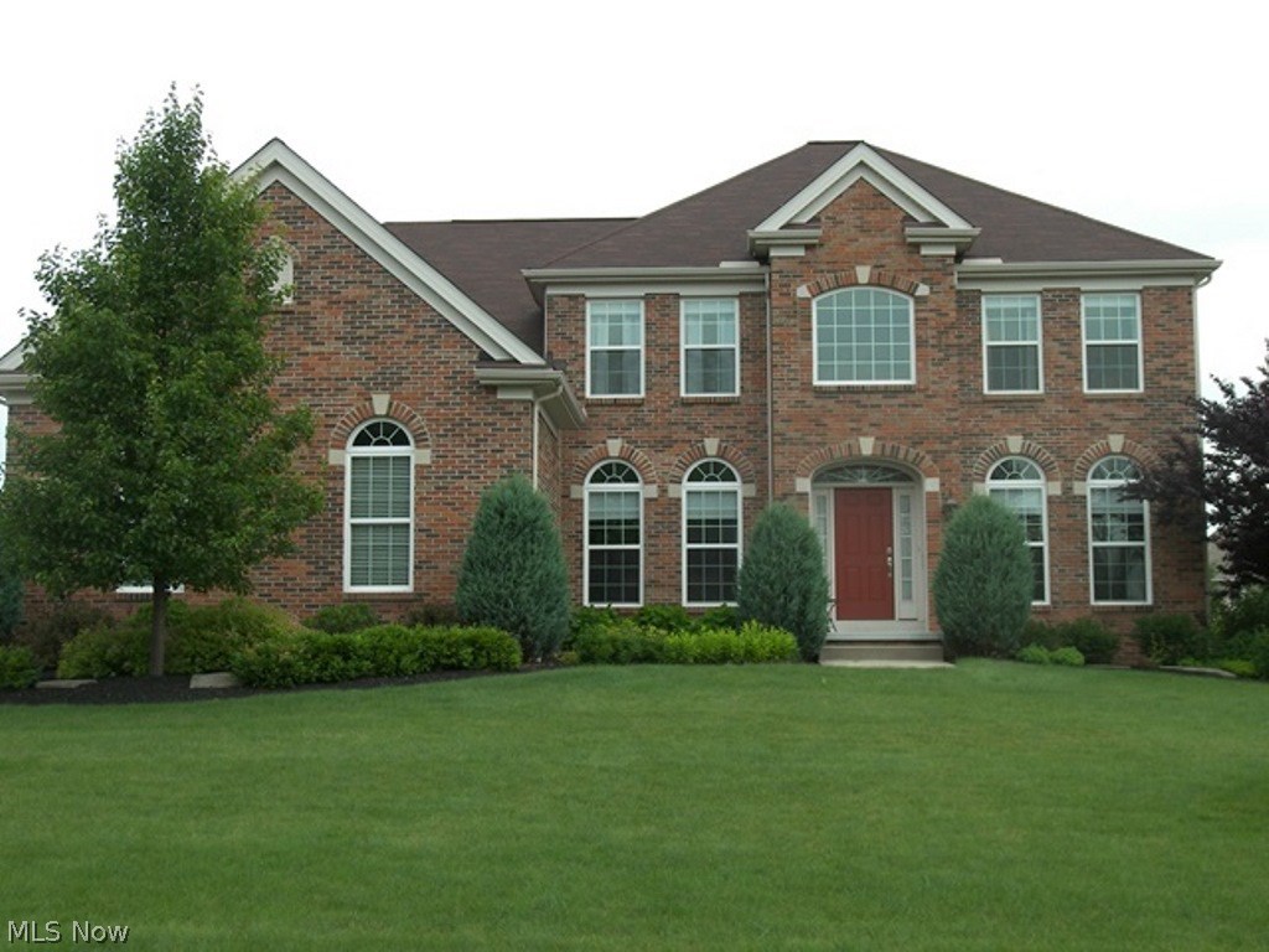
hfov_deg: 41.2
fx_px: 1686
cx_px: 634
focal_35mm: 46
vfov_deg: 31.5
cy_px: 476
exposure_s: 1/500
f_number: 3.6
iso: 50
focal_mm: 9.6
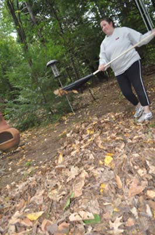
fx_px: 175
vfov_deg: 67.5
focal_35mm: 27
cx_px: 78
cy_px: 118
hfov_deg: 47.7
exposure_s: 1/30
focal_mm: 18
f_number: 3.5
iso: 320
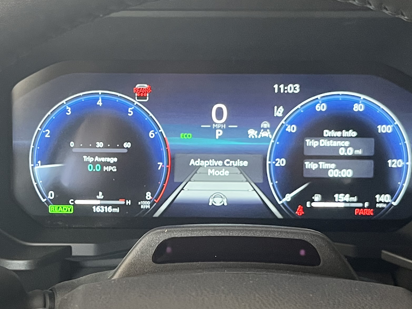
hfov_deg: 28.9
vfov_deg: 21.9
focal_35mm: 67
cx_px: 177
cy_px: 198
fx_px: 797
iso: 500
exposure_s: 1/57
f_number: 1.6
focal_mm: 5.1
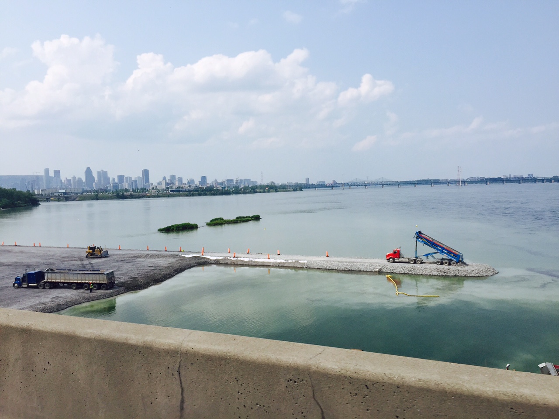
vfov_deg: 48.2
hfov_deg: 61.7
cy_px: 210
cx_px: 280
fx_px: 468
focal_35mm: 29
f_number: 2.2
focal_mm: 4.15
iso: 32
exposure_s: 1/3968
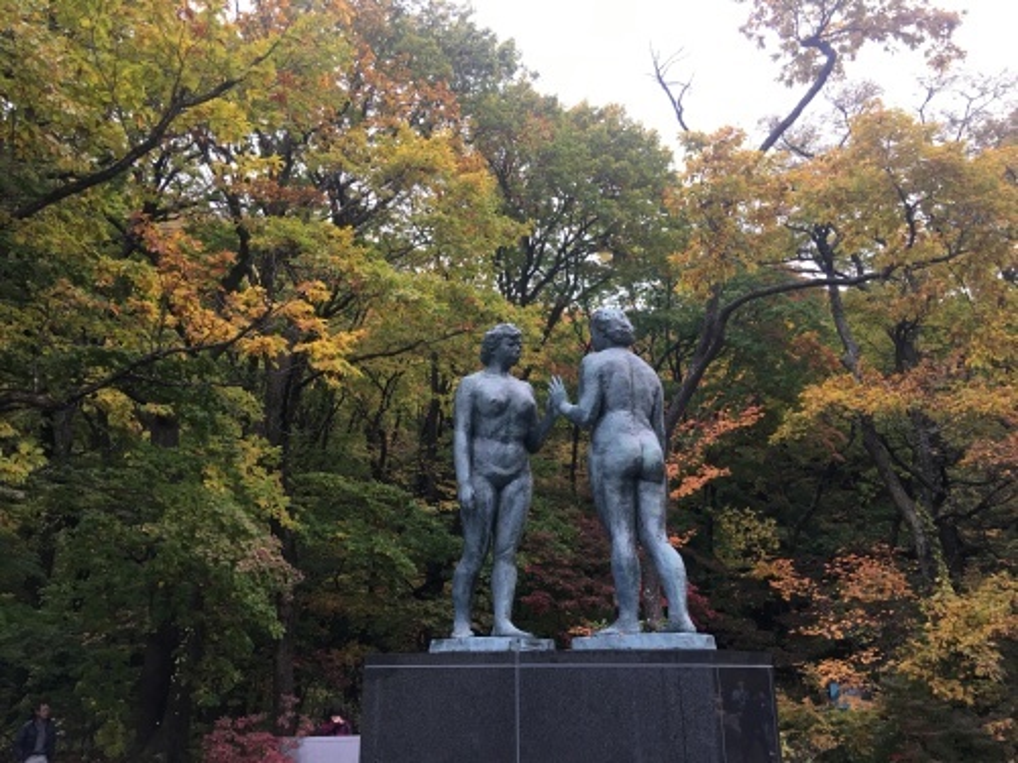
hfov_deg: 61.7
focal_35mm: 29
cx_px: 509
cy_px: 382
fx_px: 853
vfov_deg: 48.2
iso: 25
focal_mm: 4.15
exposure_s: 1/15
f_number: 2.2
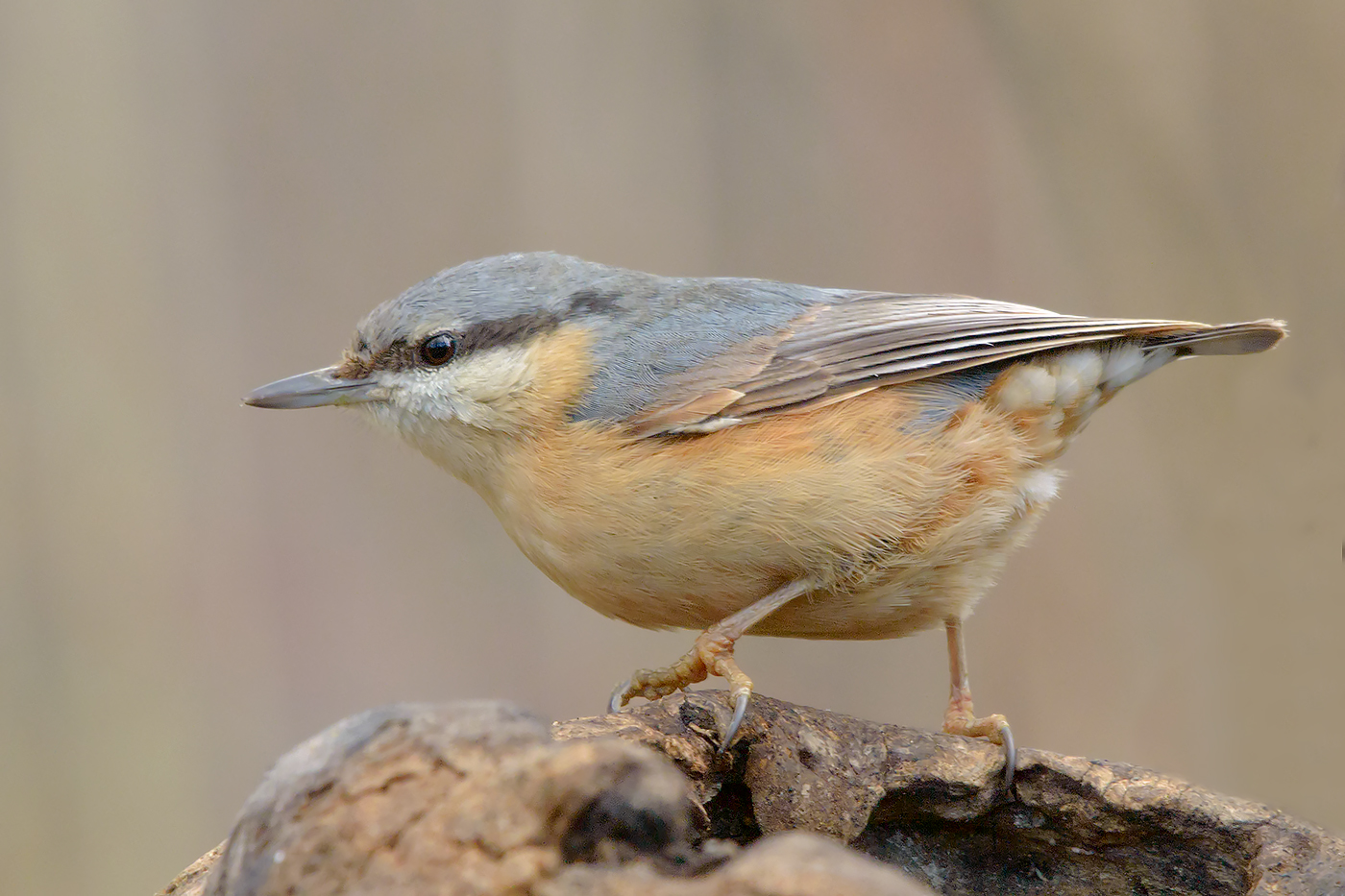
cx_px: 672
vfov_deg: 2.3
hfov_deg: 3.4
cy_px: 448
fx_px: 22412
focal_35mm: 600
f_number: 7.1
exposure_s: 1/250
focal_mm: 400
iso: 1600
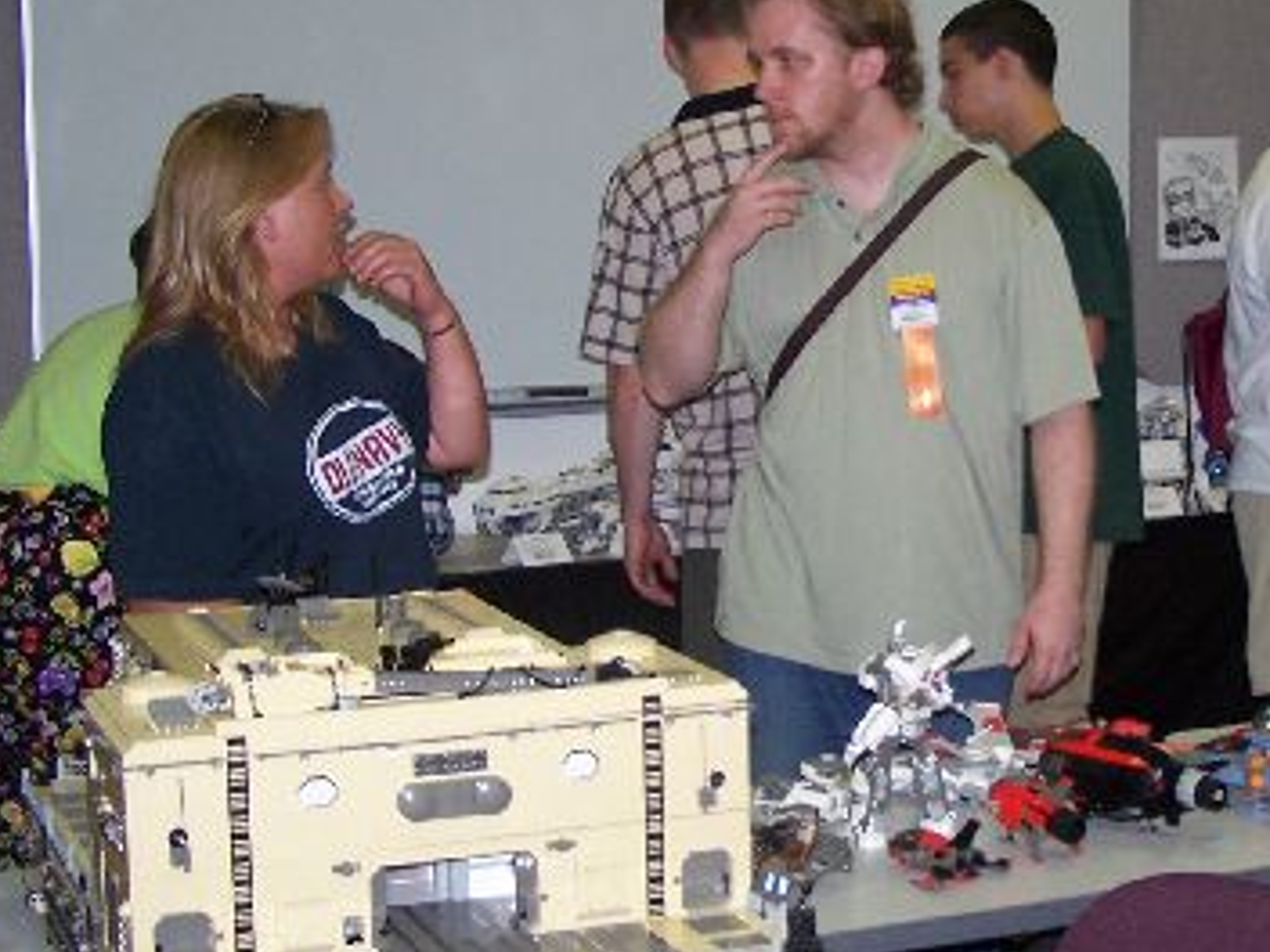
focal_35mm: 70
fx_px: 2568
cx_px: 1064
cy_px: 393
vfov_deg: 21.0
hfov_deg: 27.1
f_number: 2.8
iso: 140
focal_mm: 6.3
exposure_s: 1/60
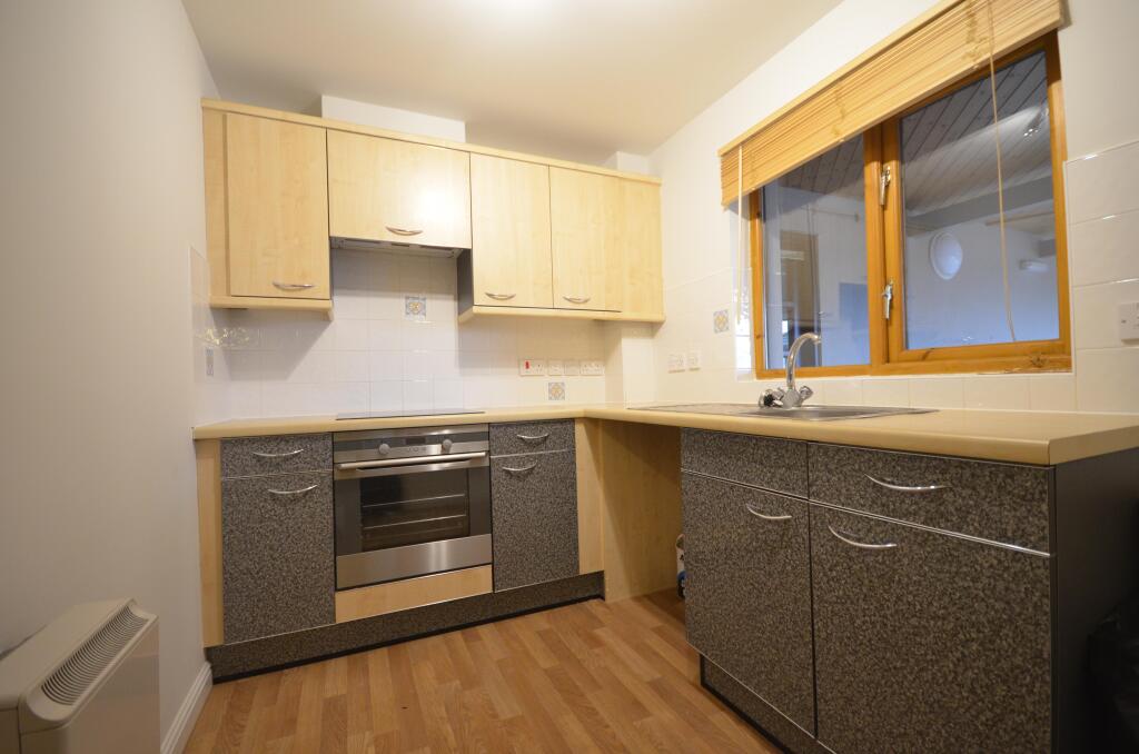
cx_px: 570
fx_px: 474
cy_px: 377
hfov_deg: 100.5
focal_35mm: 15
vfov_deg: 77.1
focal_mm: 10
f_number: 4
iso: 1250
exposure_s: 1/30
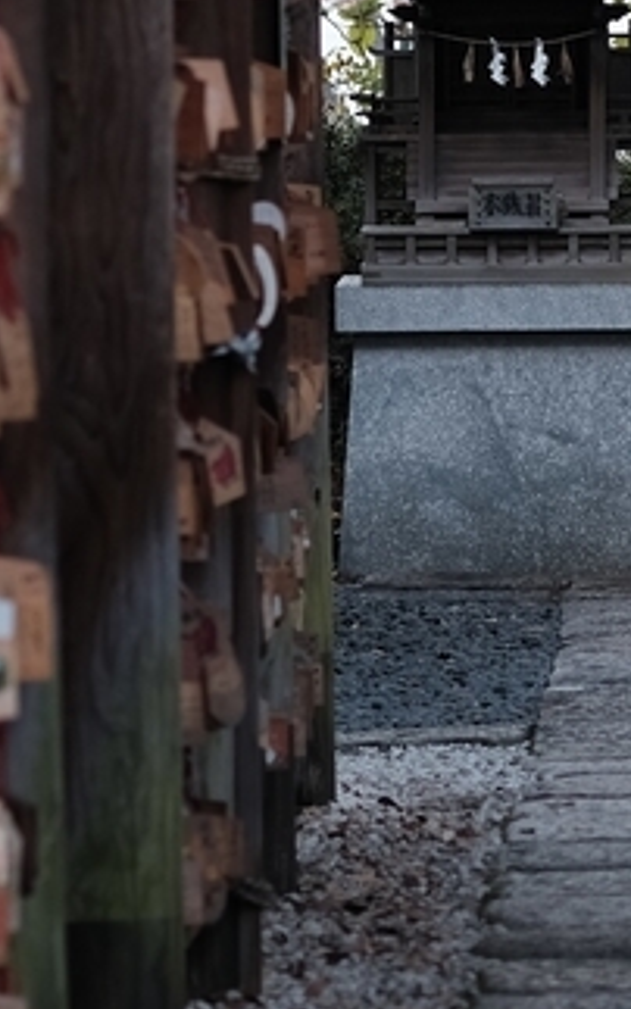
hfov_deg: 3.8
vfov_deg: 6.2
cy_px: 275
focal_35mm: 341
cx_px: 800
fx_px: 9378
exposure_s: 1/110
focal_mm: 60
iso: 160
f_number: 2.4
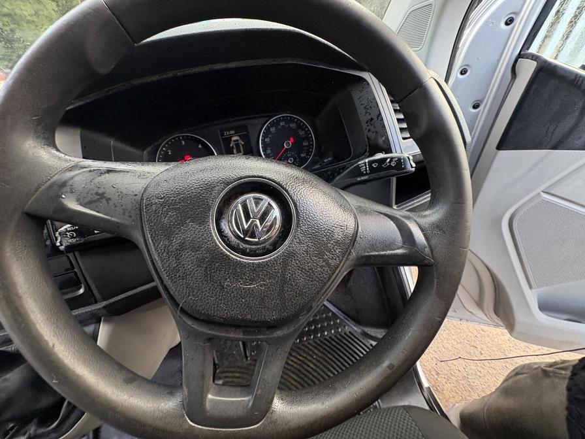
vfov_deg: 85.7
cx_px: 292
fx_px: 237
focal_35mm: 14
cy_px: 220
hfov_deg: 102.1
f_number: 2.2
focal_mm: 2.22
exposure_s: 1/68
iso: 200
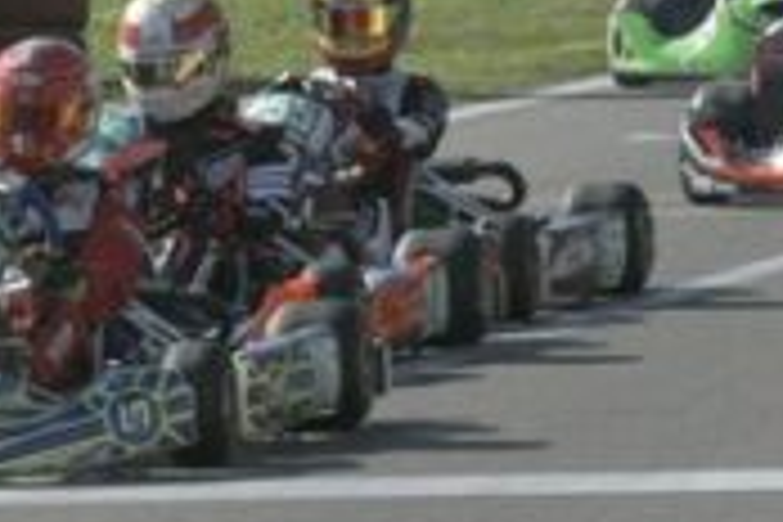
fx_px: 15289
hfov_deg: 2.9
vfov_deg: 2.0
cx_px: 808
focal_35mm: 703
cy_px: -117
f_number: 20
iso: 4000
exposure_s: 1/1600
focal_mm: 120
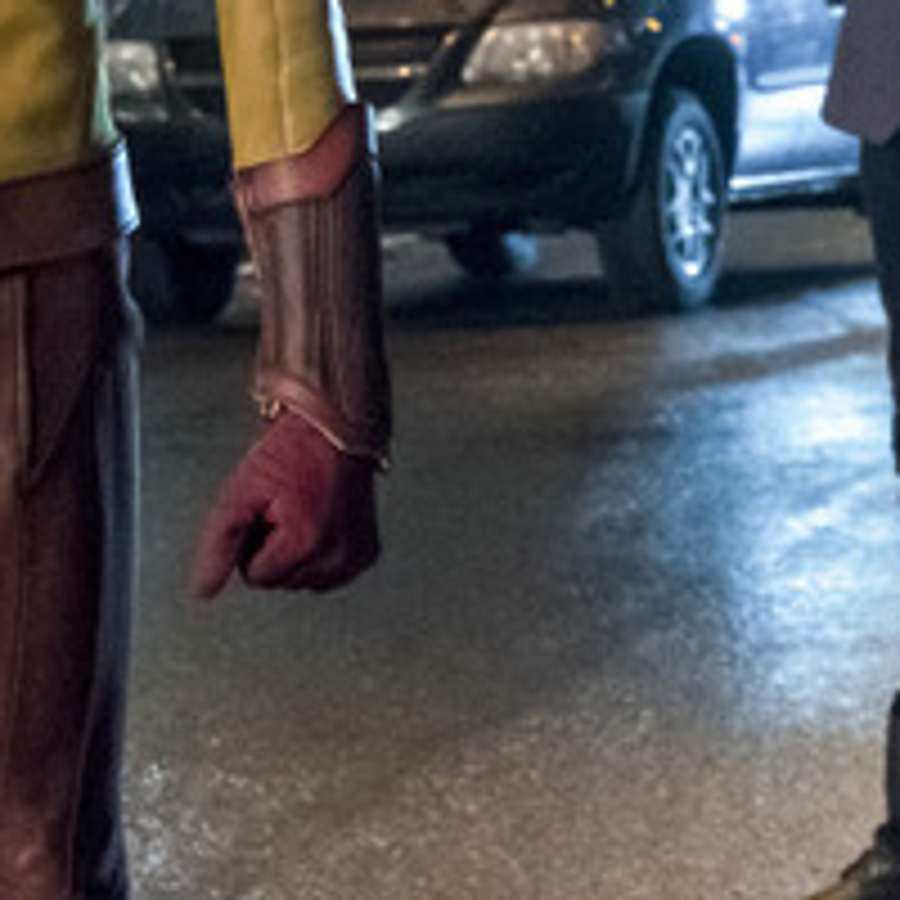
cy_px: -94
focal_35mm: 192
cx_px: 490
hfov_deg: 9.1
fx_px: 5648
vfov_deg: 9.0
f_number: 5
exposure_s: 1/200
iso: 8000
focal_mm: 38.8
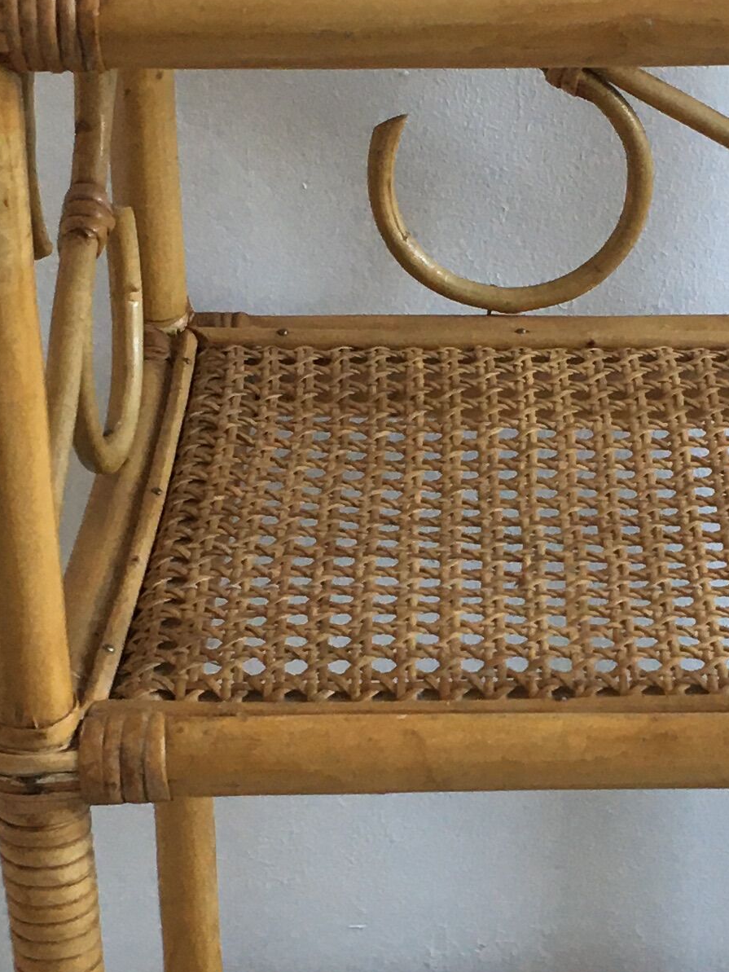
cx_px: 535
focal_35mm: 98
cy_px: 748
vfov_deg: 19.9
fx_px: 2751
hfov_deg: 15.0
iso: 80
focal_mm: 4.15
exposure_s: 1/33
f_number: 2.2
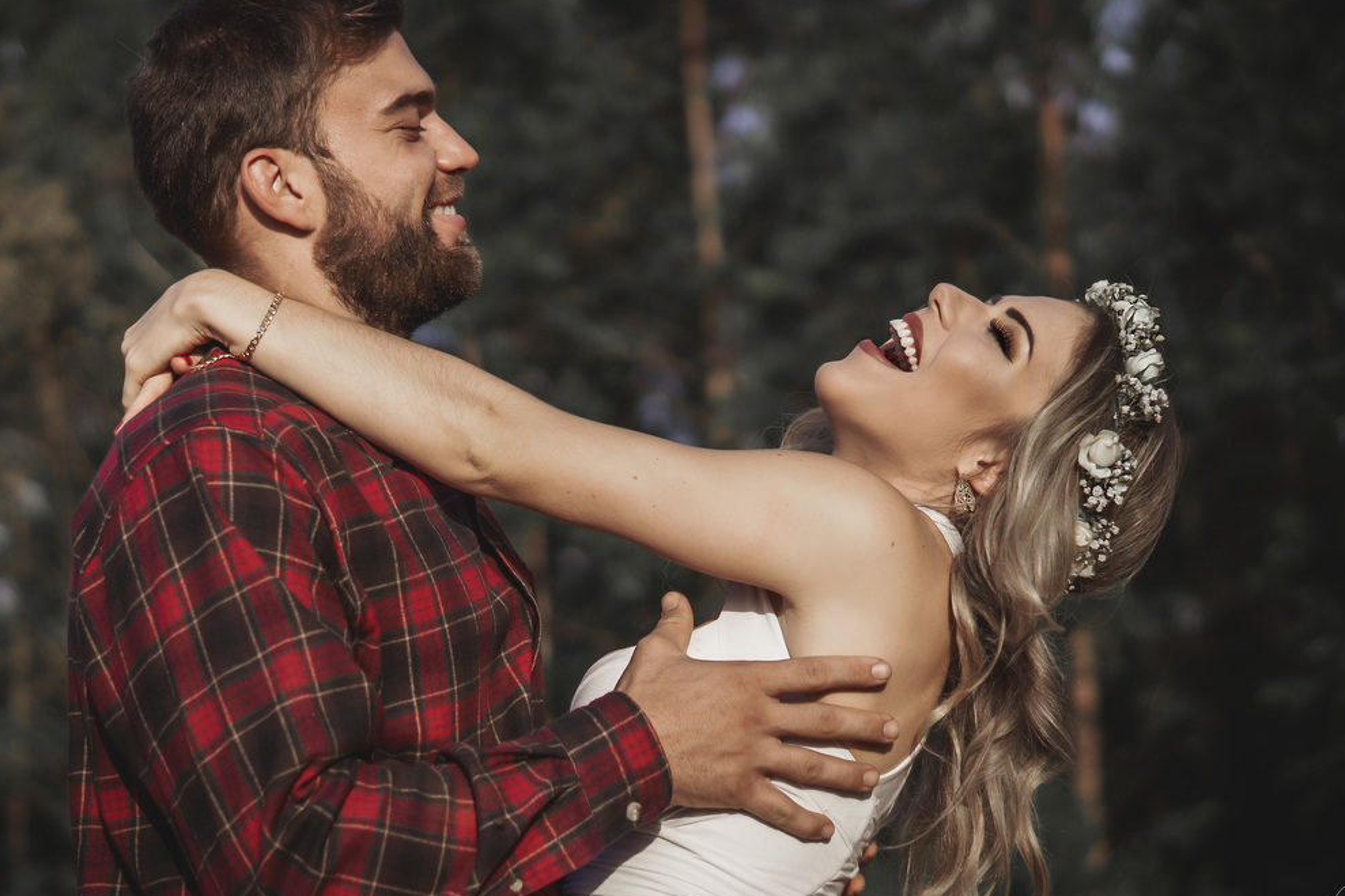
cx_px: 680
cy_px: 480
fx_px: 3399
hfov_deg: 22.4
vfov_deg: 15.0
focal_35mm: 91
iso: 100
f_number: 2
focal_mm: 50
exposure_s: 1/3200
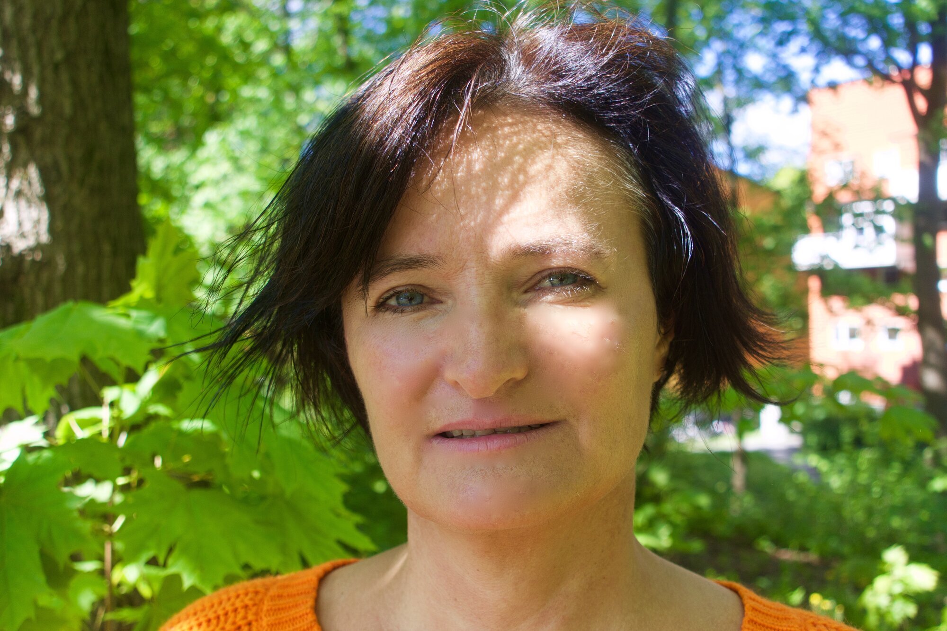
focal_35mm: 37
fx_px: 973
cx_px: 474
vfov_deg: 35.9
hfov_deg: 51.9
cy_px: 316
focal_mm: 13.72
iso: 125
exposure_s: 1/320
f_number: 2.8
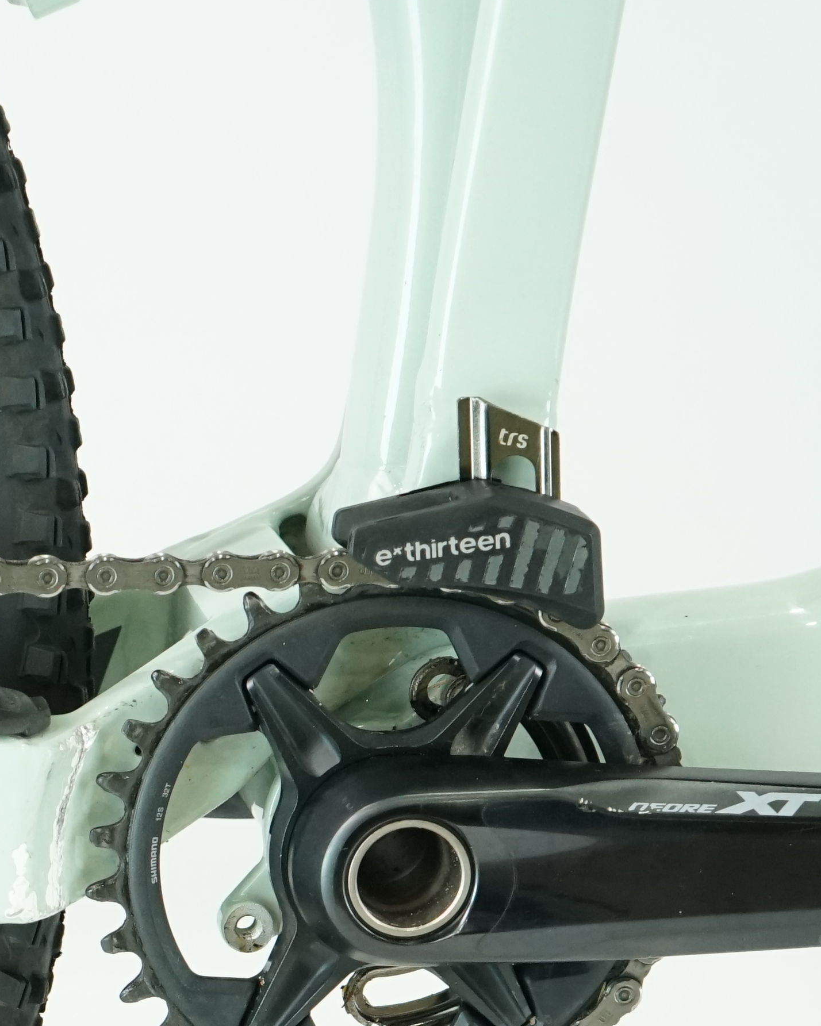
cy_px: 999
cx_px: -332
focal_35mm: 123
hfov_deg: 12.1
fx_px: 3736
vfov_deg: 15.4
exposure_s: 1/200
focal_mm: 39
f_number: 5
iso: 2000
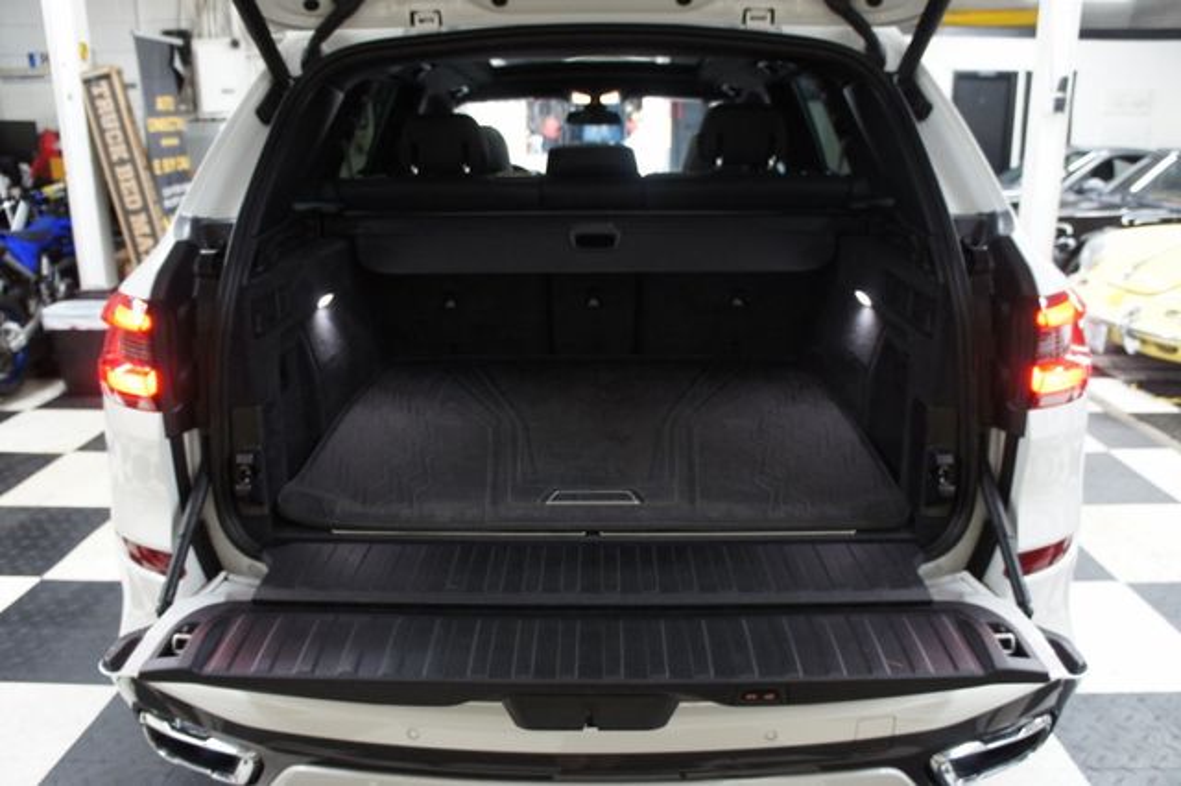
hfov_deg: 67.4
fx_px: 885
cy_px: 393
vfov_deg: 47.9
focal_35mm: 27
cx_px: 590
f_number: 3.5
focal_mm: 18
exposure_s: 1/30
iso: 800
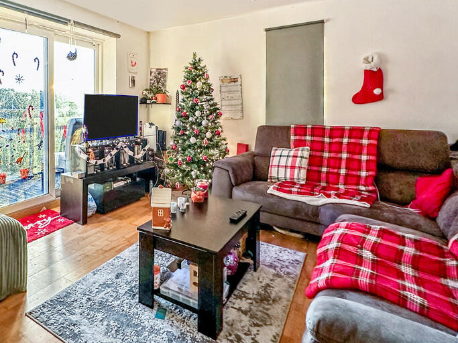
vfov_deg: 63.3
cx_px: 145
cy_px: 154
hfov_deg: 76.0
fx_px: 278
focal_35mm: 21
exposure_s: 1/100
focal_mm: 2.22
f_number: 2.2
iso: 320
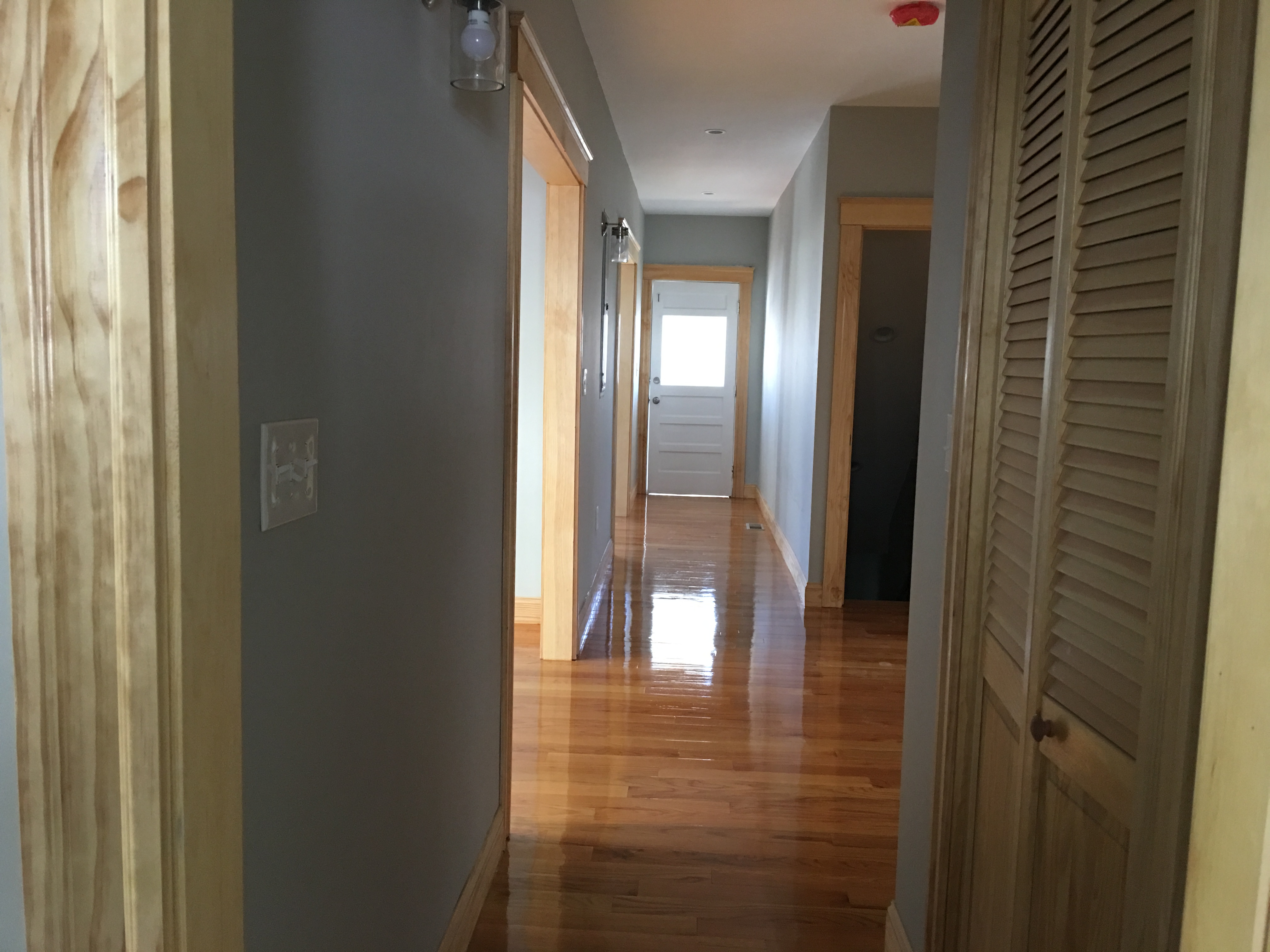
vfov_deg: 48.2
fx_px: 1064
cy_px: 476
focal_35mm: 29
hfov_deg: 61.7
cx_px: 635
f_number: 2.2
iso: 80
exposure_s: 1/15
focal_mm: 4.15
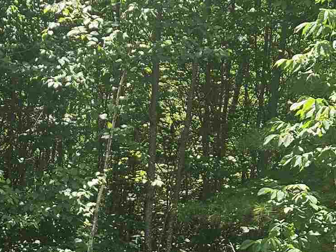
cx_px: -54
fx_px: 922
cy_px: 345
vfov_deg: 14.8
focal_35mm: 95
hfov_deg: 19.6
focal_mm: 5.4
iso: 25
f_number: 1.8
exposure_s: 1/399
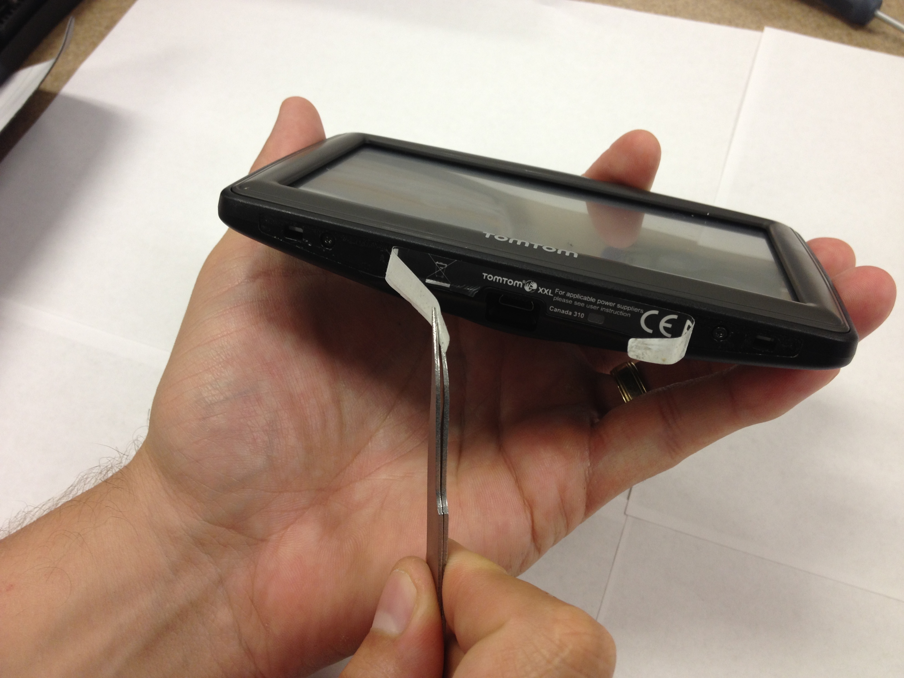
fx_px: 914
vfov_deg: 40.7
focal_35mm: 35
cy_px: 339
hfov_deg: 52.6
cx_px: 452
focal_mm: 4.28
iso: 64
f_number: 2.4
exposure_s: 1/20
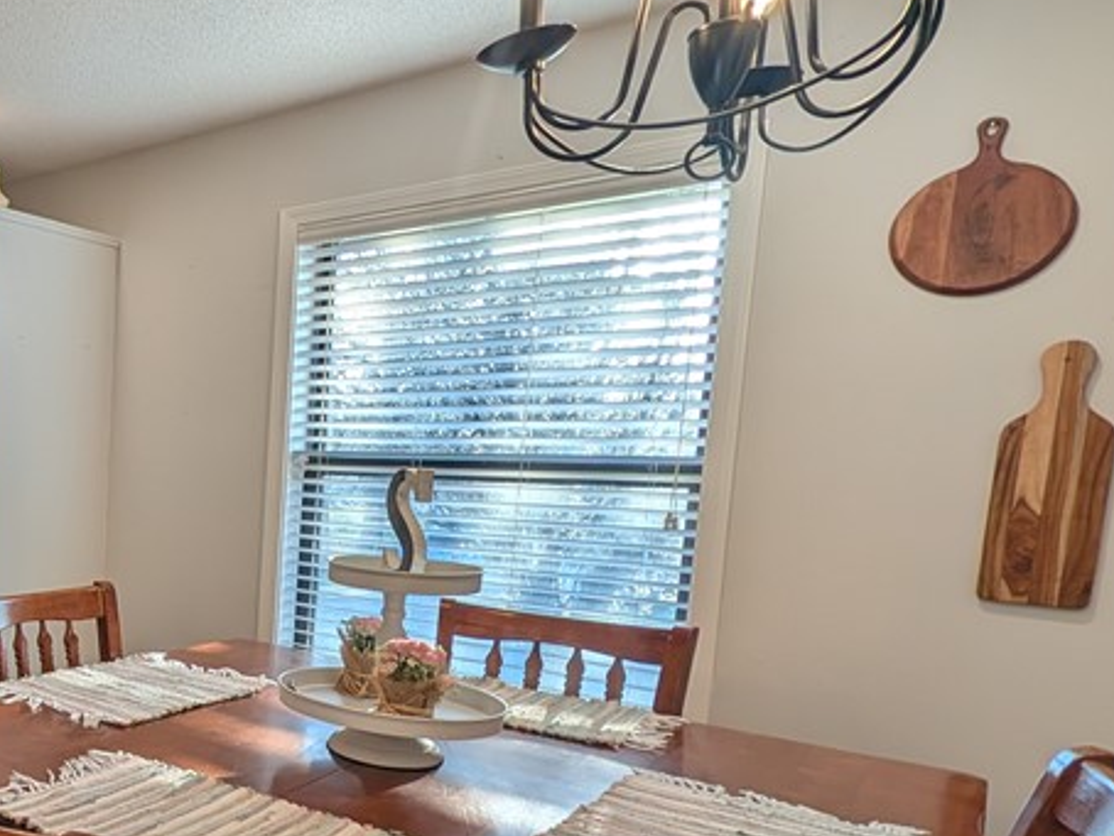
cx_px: -31
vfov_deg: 50.6
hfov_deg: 50.8
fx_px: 869
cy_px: 549
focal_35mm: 27
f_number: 1.7
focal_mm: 2.02
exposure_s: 1/190
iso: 49
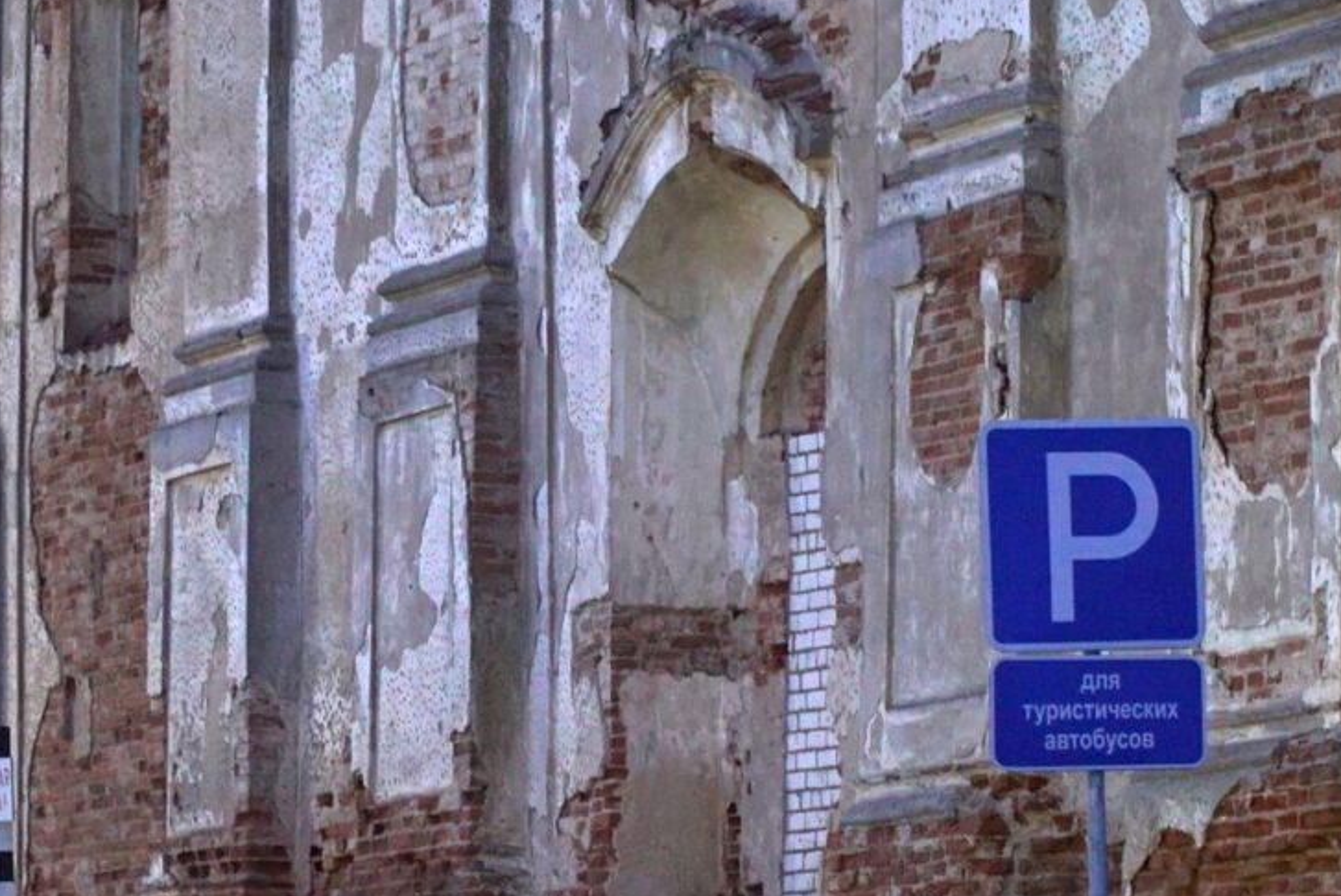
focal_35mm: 221
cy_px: 533
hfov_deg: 9.3
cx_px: 590
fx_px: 8239
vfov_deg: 6.2
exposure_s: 1/30
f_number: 5
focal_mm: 105
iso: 1250
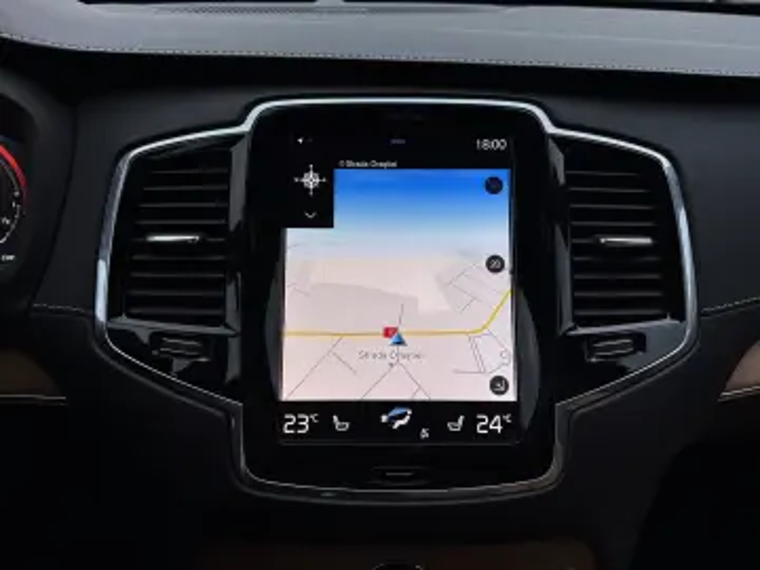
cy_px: 285
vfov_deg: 56.8
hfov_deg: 71.6
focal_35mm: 24
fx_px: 527
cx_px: 380
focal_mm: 6.76
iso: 64
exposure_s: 1/132
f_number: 1.78
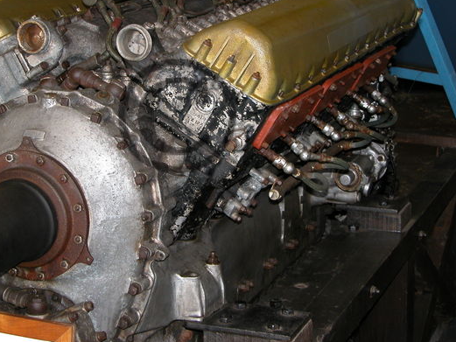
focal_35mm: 89
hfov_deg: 22.0
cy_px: 116
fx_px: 1173
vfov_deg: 16.6
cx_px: 177
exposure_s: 1/60
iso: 100
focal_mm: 14.7
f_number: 3.1
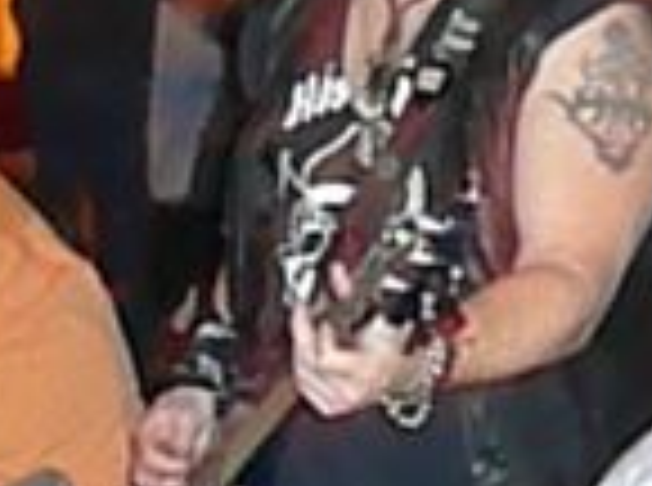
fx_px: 2912
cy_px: 230
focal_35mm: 155
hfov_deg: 12.8
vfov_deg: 9.5
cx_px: 364
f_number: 2.8
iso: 800
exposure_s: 1/10
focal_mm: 5.2
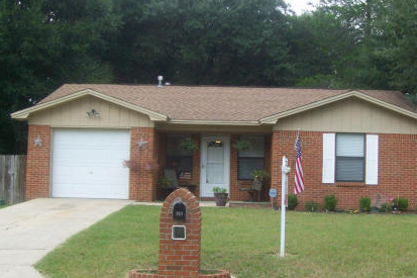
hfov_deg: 34.5
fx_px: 672
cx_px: 231
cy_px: 159
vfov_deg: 23.3
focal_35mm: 58
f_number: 2.7
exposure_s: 1/113
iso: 80
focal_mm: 6
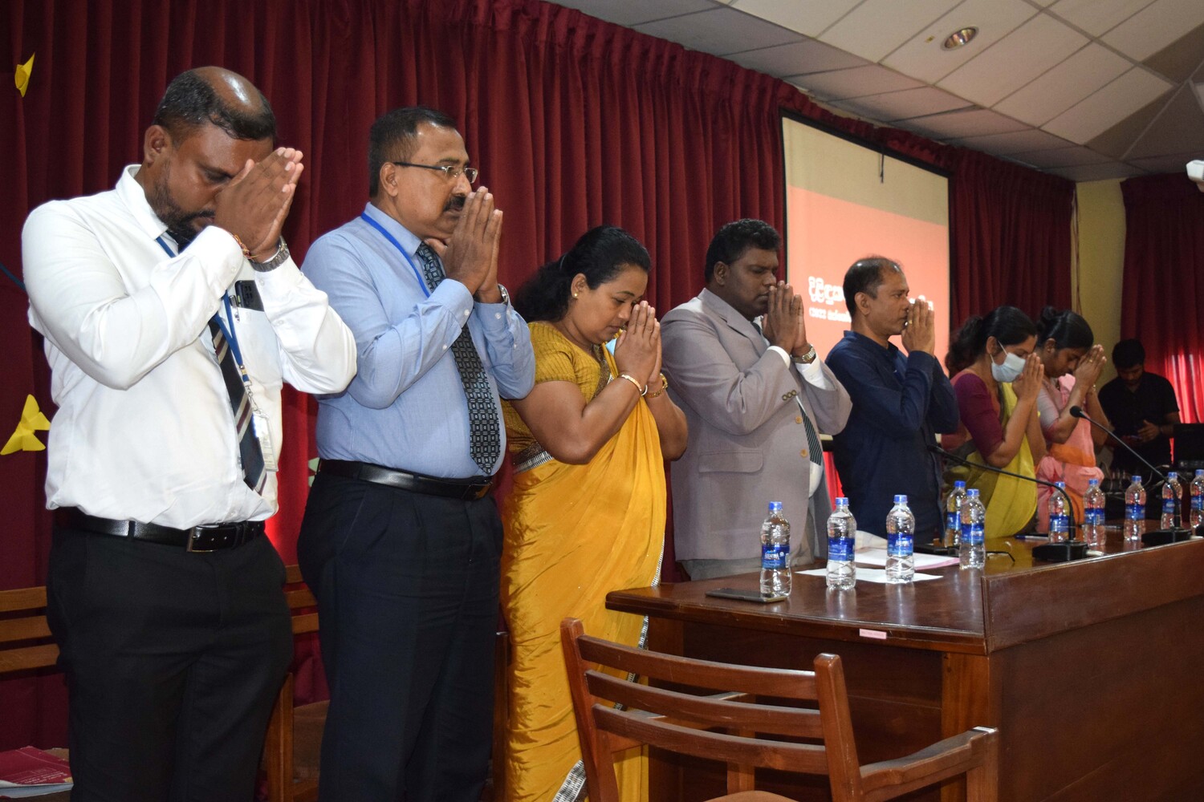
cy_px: 401
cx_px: 602
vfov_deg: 34.2
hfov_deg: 49.6
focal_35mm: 39
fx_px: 1304
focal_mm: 26
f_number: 4
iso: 2500
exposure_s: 1/60
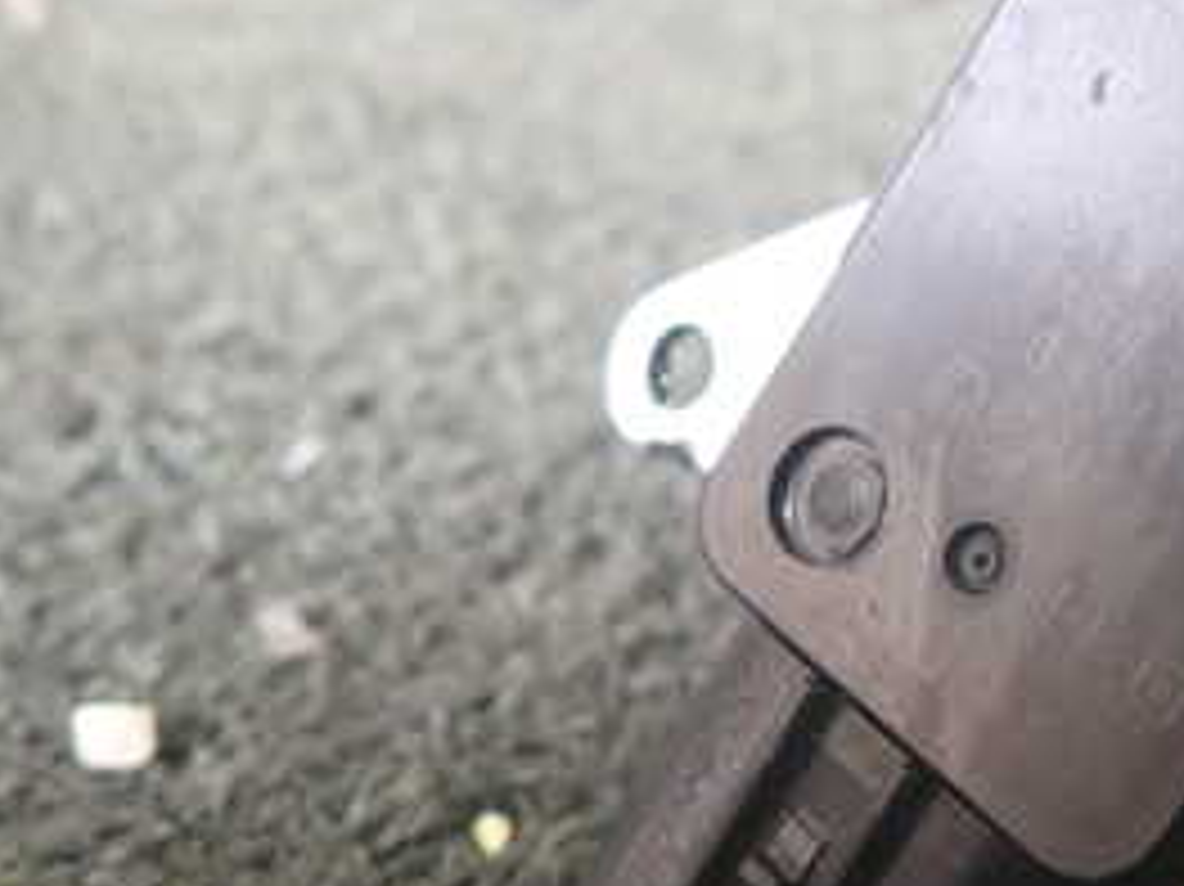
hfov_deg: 31.5
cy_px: 450
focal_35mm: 57
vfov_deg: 25.6
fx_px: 1949
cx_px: 1152
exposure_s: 1/30
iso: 250
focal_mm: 4.5
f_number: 2
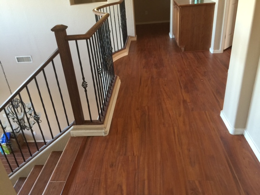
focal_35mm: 29
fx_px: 218
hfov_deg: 61.7
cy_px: 98
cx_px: 130
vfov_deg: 48.2
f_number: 2.2
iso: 50
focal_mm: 4.15
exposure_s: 1/15
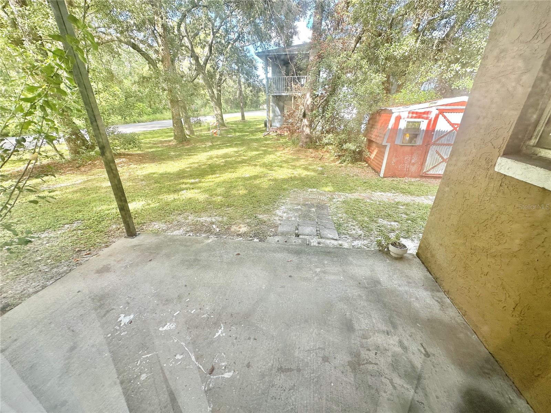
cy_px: 206
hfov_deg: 102.1
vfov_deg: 85.7
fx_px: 223
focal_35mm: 14
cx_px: 276
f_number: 2.2
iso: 40
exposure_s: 1/99
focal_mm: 2.22
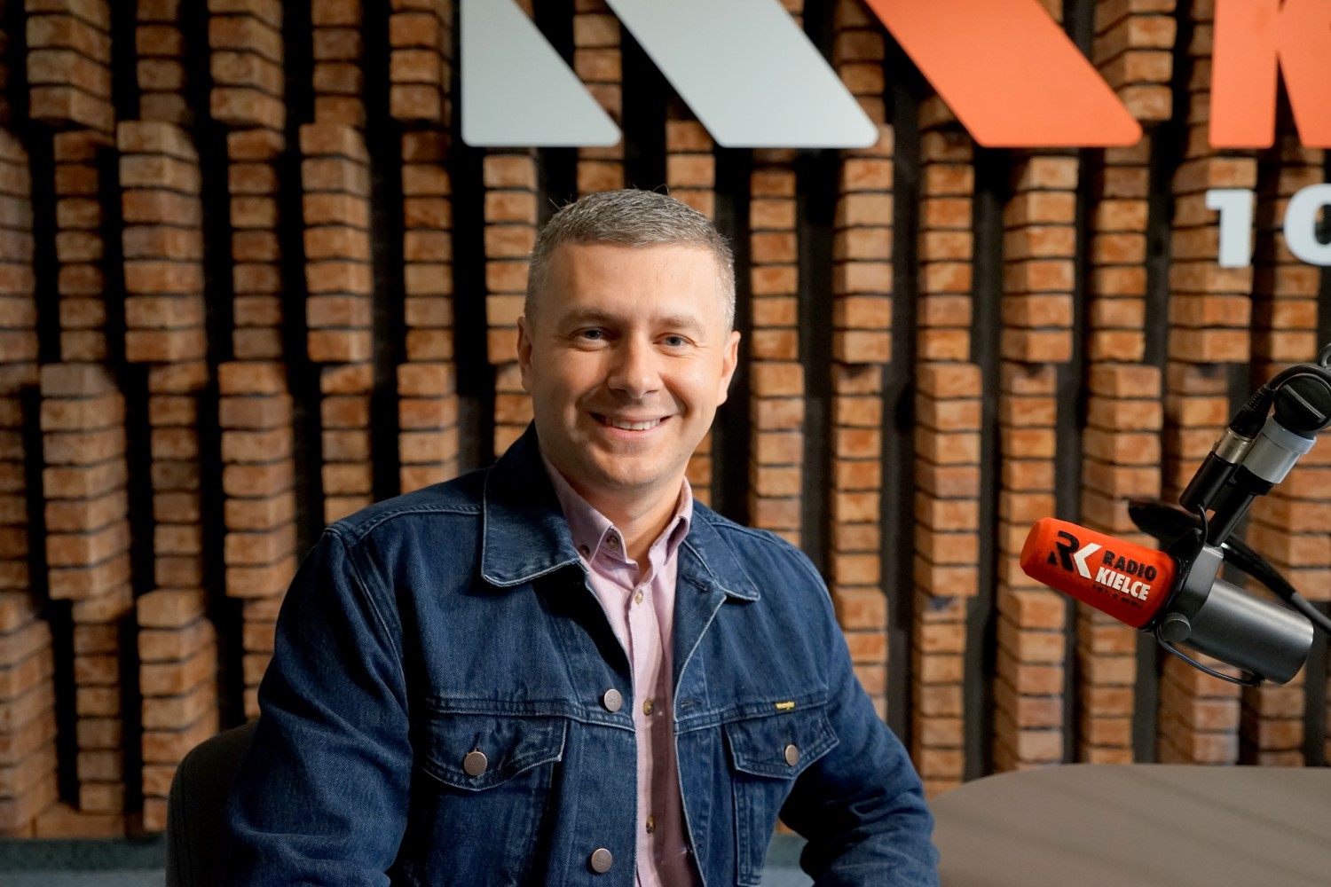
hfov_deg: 57.2
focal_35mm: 33
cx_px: 666
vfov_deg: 40.0
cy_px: 444
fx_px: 1220
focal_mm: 33
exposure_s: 1/160
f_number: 4
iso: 2500
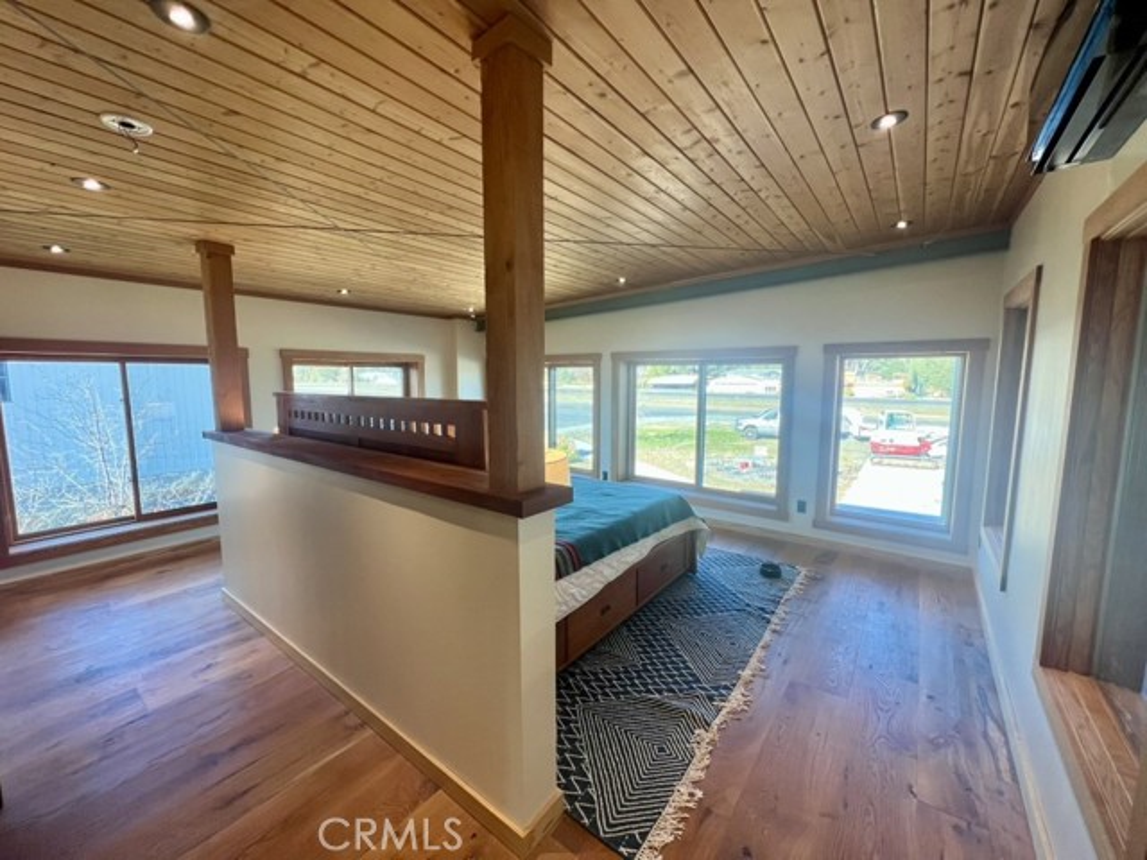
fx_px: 431
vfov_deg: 89.9
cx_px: 574
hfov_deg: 106.2
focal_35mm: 13
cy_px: 430
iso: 100
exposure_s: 1/120
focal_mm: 1.57
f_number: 1.8
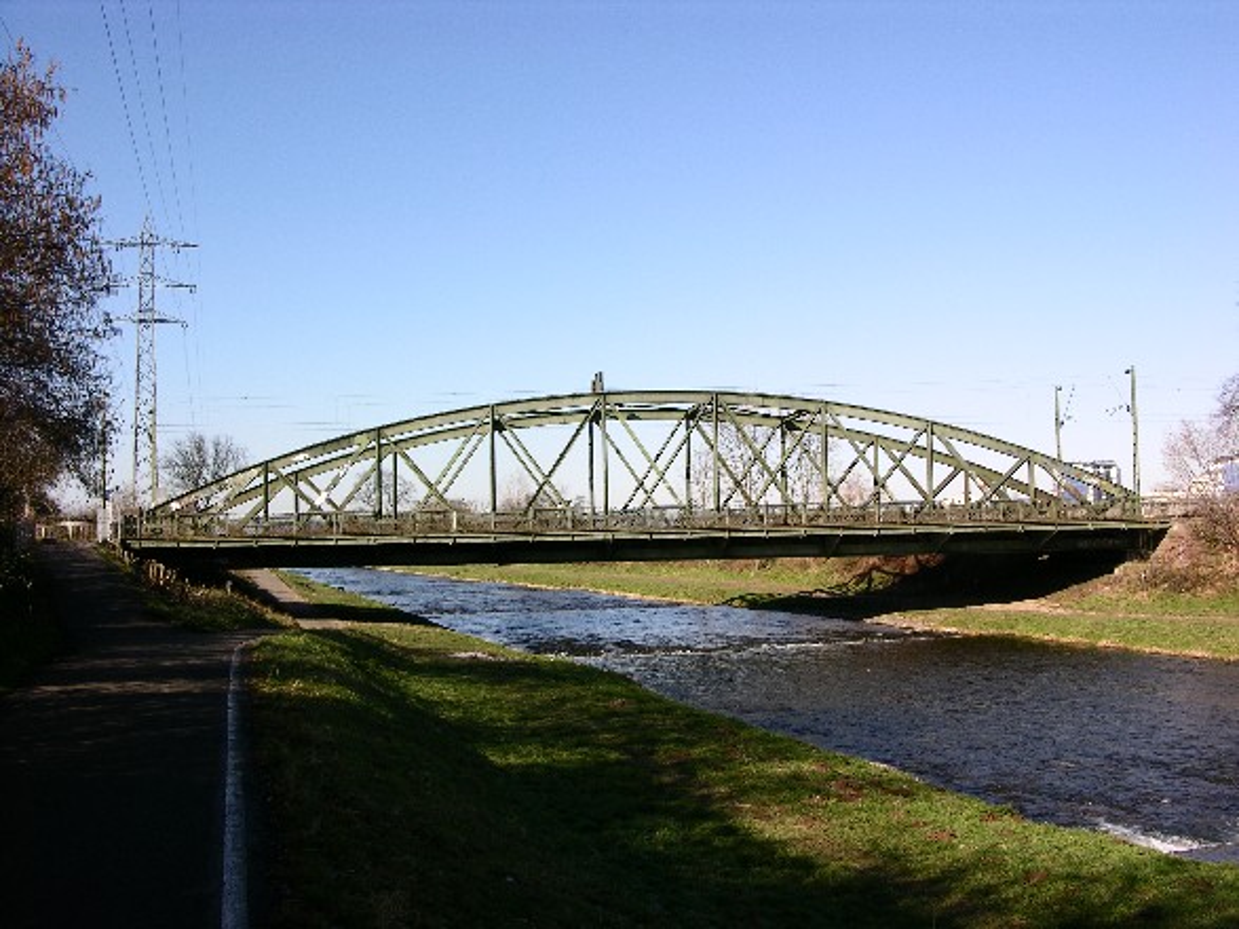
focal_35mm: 35
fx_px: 1252
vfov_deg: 40.7
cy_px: 464
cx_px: 620
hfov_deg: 52.6
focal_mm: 8.9
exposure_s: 1/105
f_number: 8
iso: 50
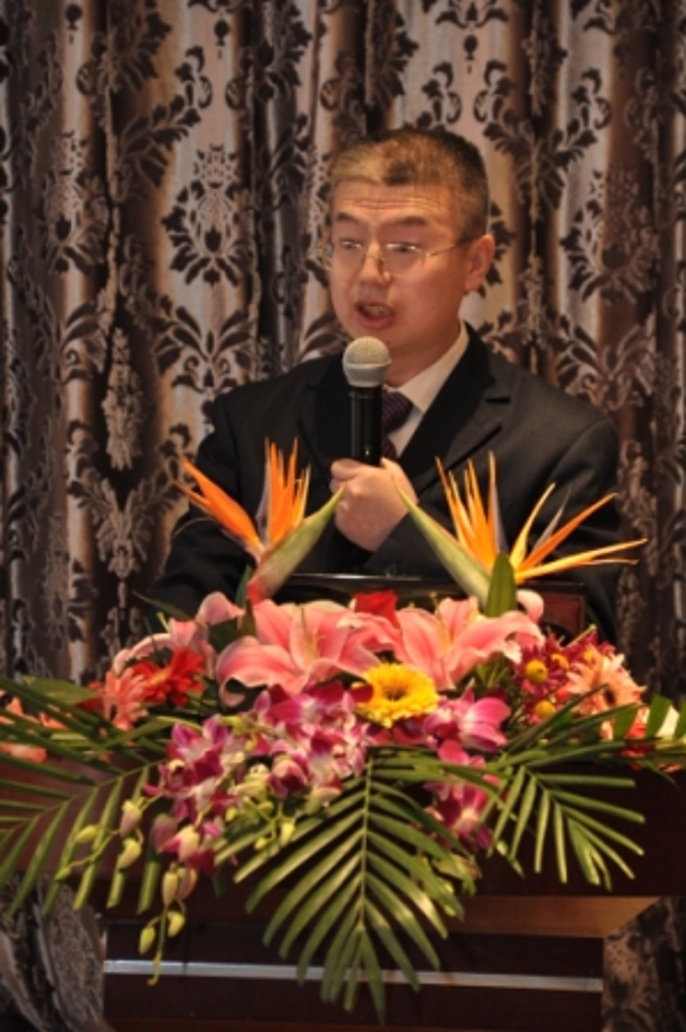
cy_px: 516
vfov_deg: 11.8
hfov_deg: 7.9
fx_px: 4981
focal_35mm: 174
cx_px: 343
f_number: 5.6
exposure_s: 1/30
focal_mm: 116
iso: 640
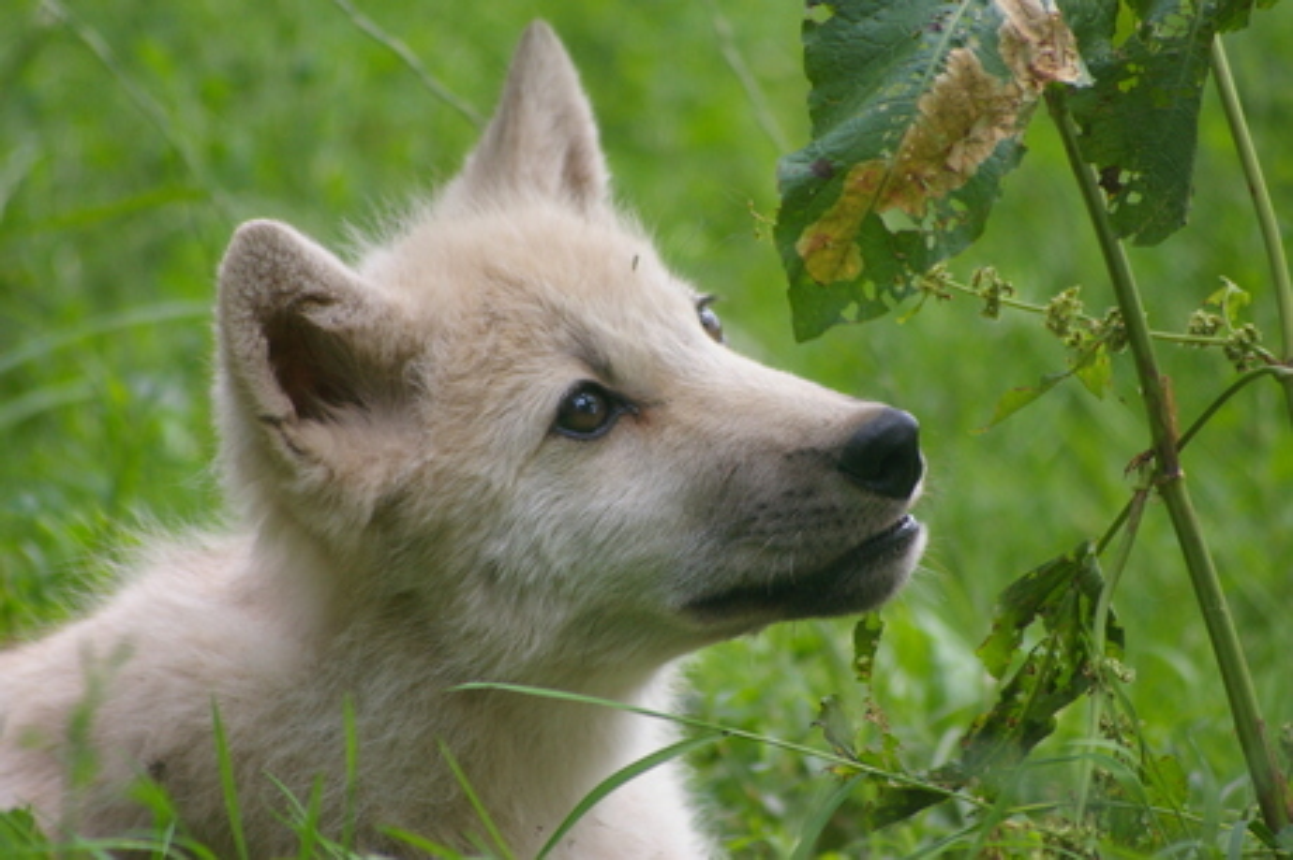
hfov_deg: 4.6
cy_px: 430
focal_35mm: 450
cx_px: 646
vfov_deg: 3.1
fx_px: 16150
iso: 800
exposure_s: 1/250
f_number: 5.6
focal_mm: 300
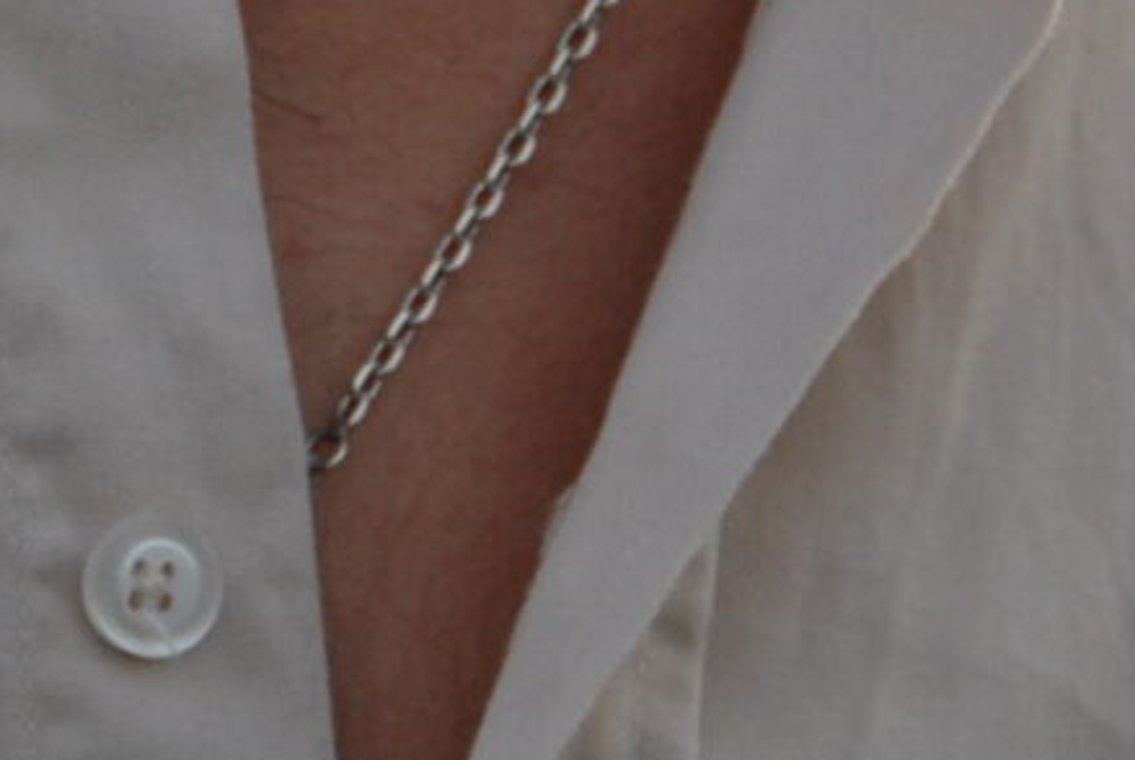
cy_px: 491
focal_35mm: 700
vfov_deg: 2.0
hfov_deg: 2.9
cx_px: -109
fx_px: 22099
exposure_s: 1/500
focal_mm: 80
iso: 200
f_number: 5.3
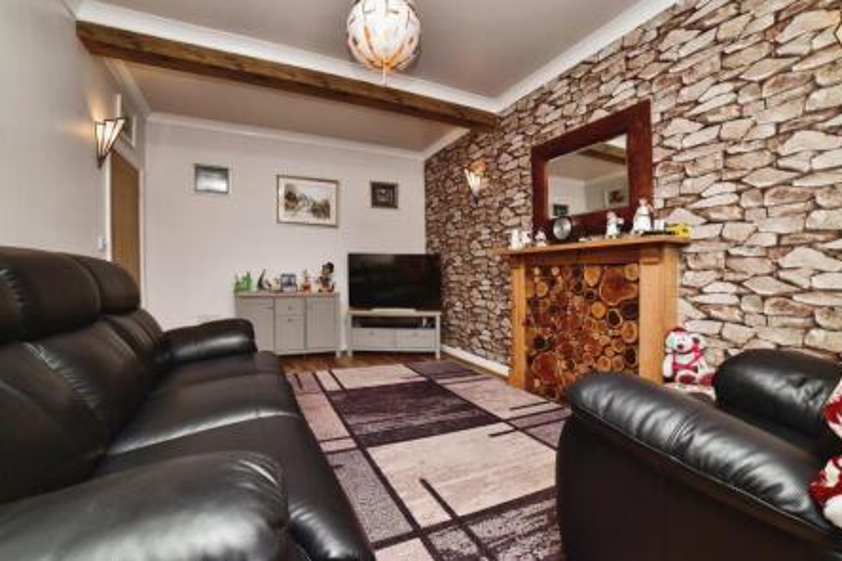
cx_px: 421
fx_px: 351
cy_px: 266
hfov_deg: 100.4
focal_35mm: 15
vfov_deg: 77.3
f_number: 8
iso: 500
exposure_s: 1/60
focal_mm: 14
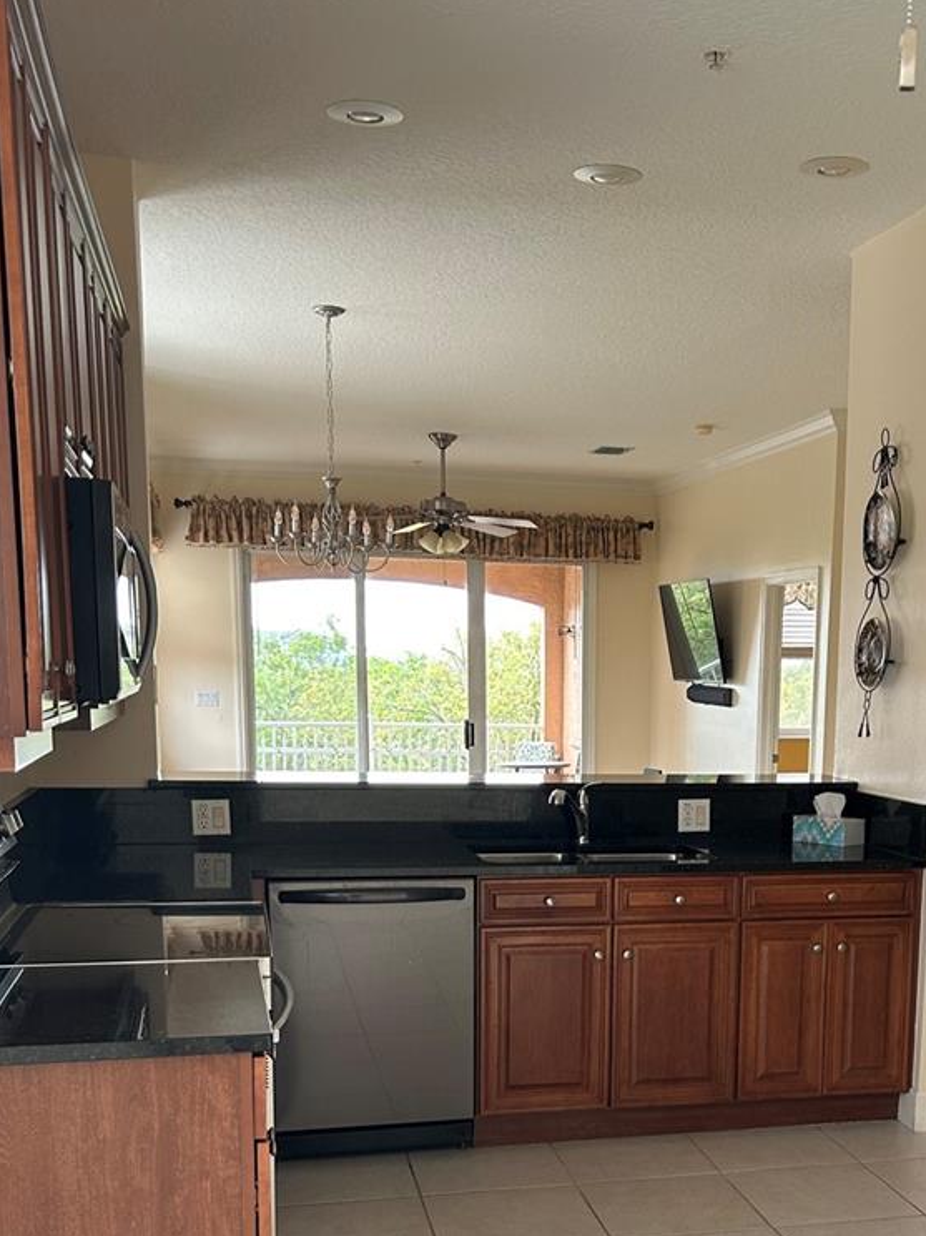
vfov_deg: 43.5
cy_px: 910
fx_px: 1498
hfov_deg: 33.9
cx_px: 638
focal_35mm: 42
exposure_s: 1/121
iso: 100
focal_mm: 5.7
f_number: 1.5
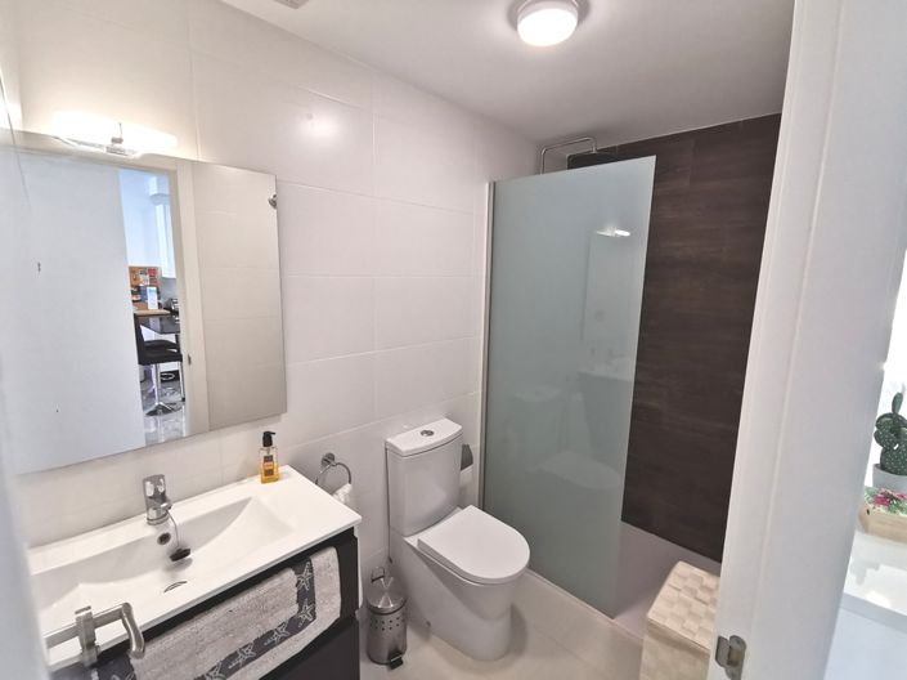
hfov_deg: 94.5
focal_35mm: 16
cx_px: 454
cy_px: 340
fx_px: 419
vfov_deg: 78.1
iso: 100
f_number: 2.2
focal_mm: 2.35
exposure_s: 1/50
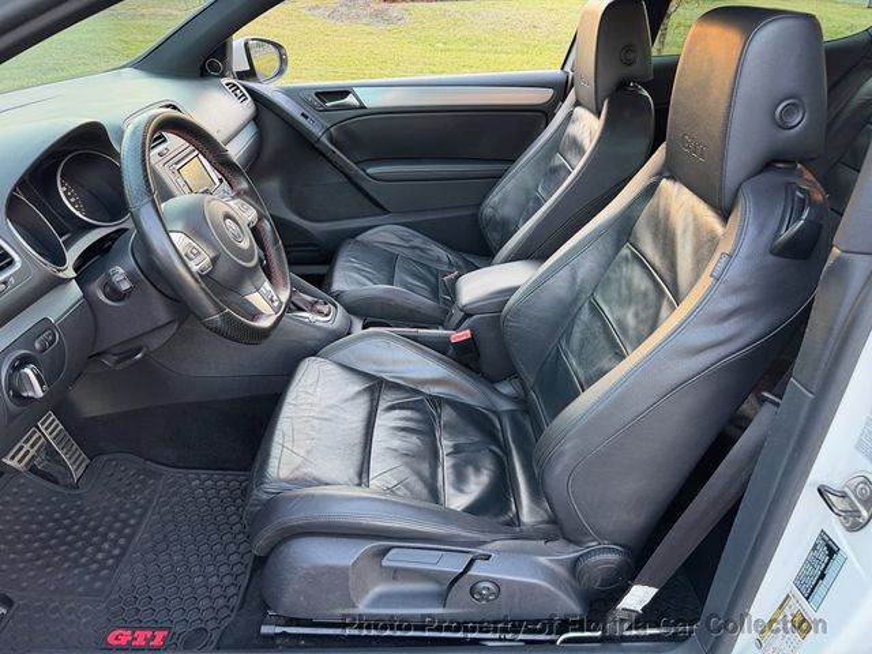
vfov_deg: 56.8
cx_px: 436
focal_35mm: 24
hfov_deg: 71.6
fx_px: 605
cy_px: 327
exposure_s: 1/64
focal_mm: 6.76
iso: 200
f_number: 1.78
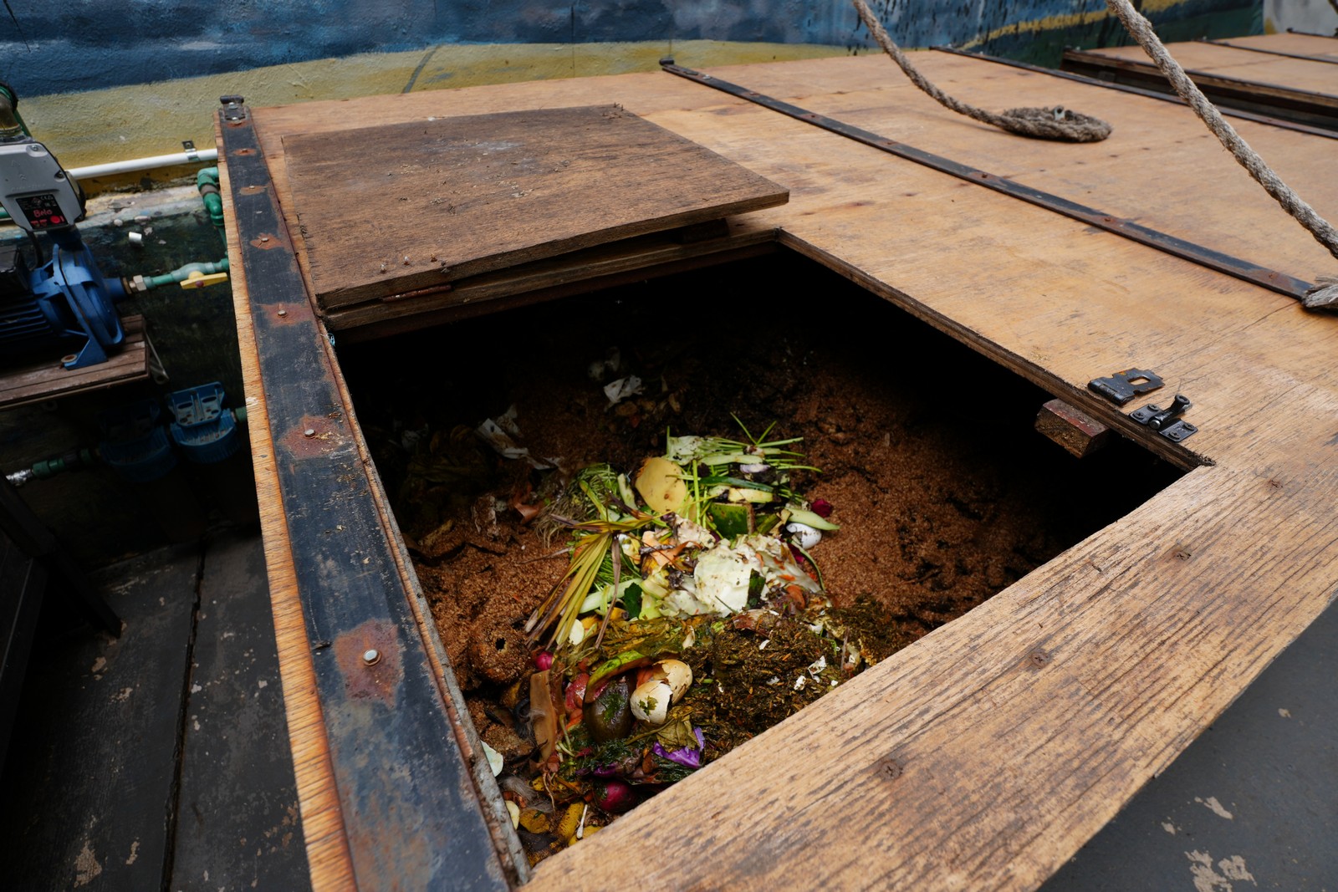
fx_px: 613
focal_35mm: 16
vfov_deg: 72.1
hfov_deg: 95.0
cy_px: 446
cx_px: 669
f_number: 5.6
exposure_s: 1/80
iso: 100
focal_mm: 11
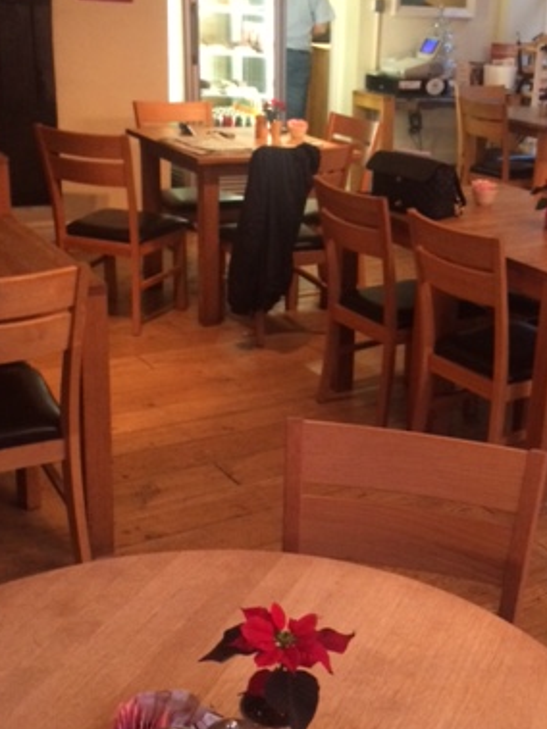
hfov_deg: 29.2
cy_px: 375
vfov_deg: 38.9
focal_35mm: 49
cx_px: 406
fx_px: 1033
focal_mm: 4.15
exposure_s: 1/30
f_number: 2.2
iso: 320
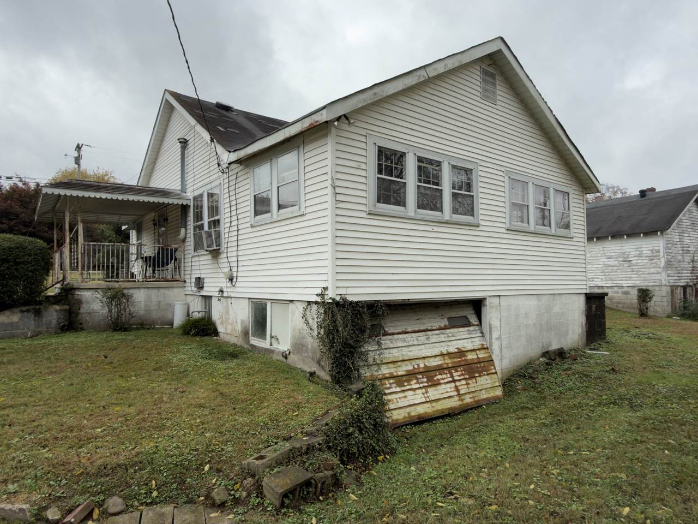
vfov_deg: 61.1
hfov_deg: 76.4
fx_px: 444
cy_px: 262
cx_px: 349
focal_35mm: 22
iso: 16
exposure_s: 1/348
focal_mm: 2.22
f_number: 2.2
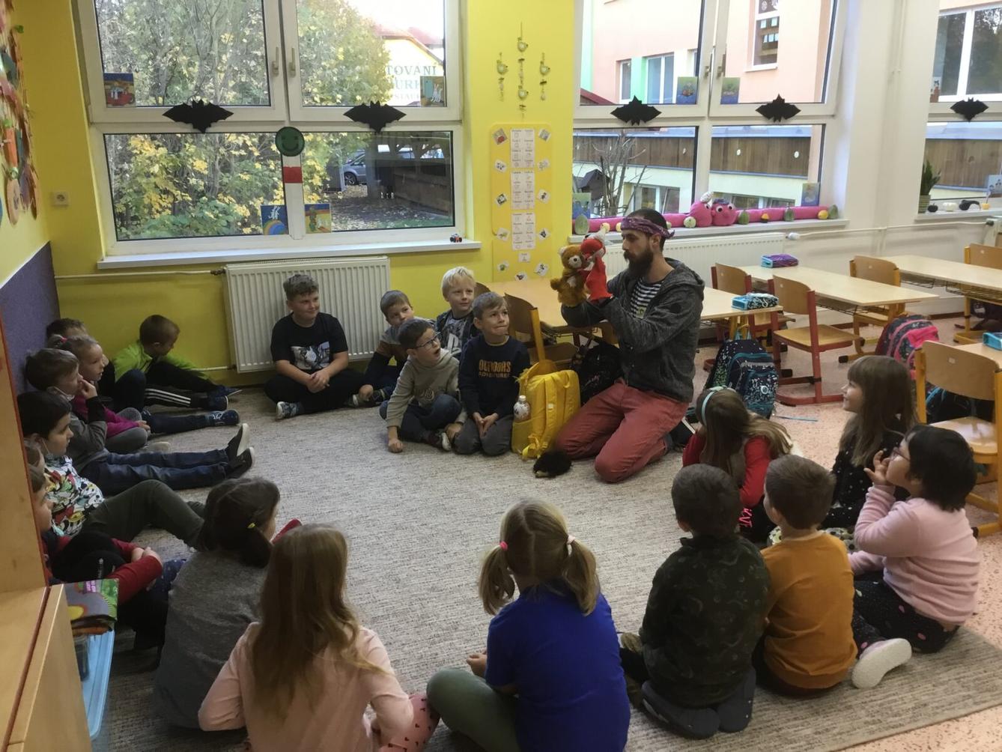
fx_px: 897
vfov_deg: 45.5
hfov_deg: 58.3
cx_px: 501
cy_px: 376
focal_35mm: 31
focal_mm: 3.3
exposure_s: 1/33
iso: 80
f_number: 2.4
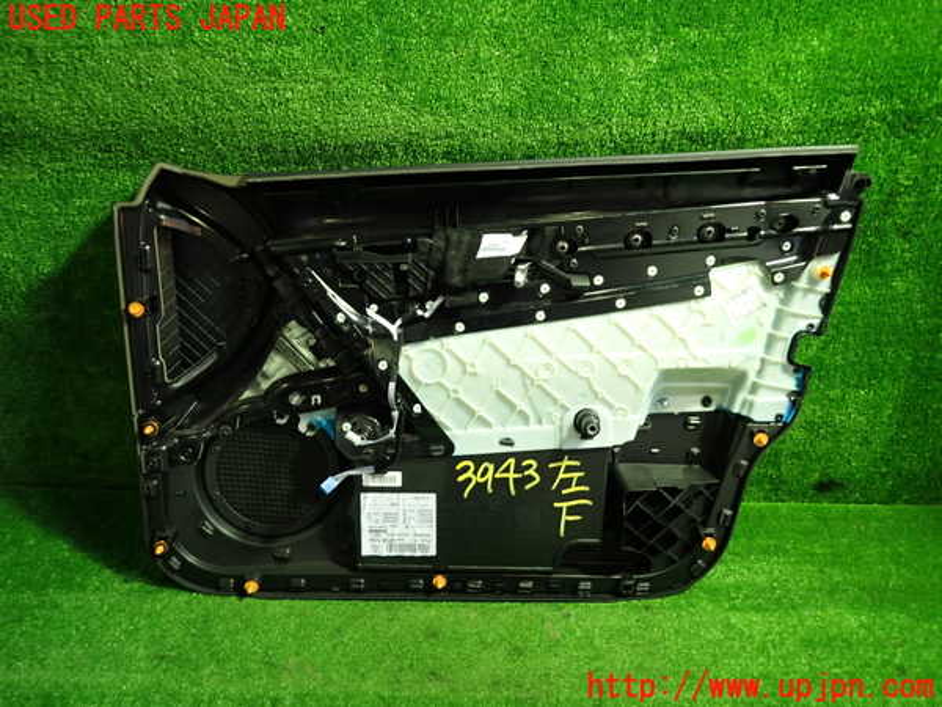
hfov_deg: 69.4
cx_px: 471
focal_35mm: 25
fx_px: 680
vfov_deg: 54.9
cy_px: 354
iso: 250
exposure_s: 1/30
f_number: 2
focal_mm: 4.5
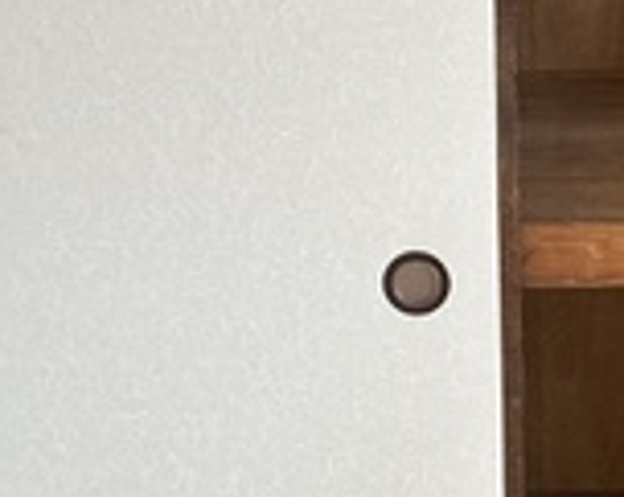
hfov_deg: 28.9
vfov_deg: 23.3
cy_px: 14
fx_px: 1161
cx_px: 562
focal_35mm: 63
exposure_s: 1/99
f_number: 2.2
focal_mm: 2.22
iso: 100
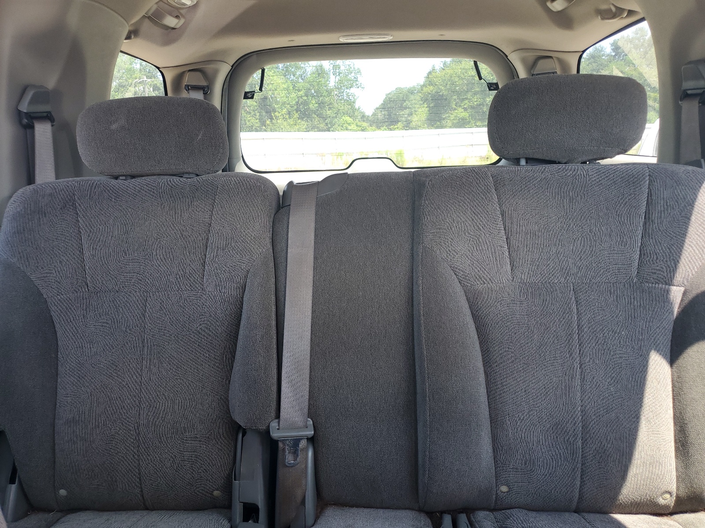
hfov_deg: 67.3
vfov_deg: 53.1
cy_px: 264
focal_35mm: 26
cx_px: 352
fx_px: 530
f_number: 1.5
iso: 51
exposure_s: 1/60.2
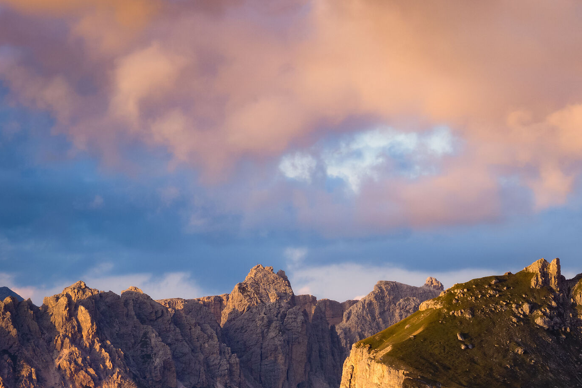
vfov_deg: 6.2
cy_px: 311
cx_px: 501
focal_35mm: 222
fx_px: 3586
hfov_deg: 9.2
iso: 100
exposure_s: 1/60
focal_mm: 85
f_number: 7.1
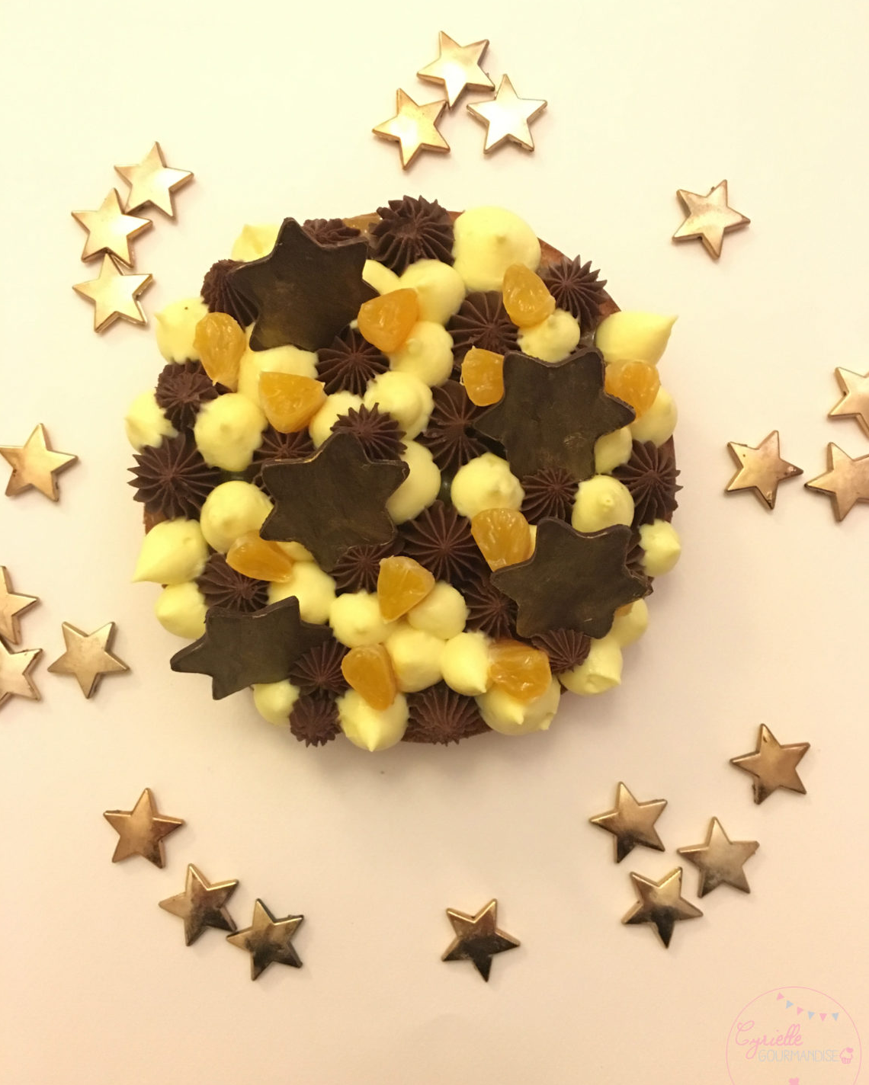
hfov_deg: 47.1
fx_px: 996
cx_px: 438
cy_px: 554
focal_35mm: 31
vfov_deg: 57.2
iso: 320
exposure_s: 1/17
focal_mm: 4.15
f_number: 2.2
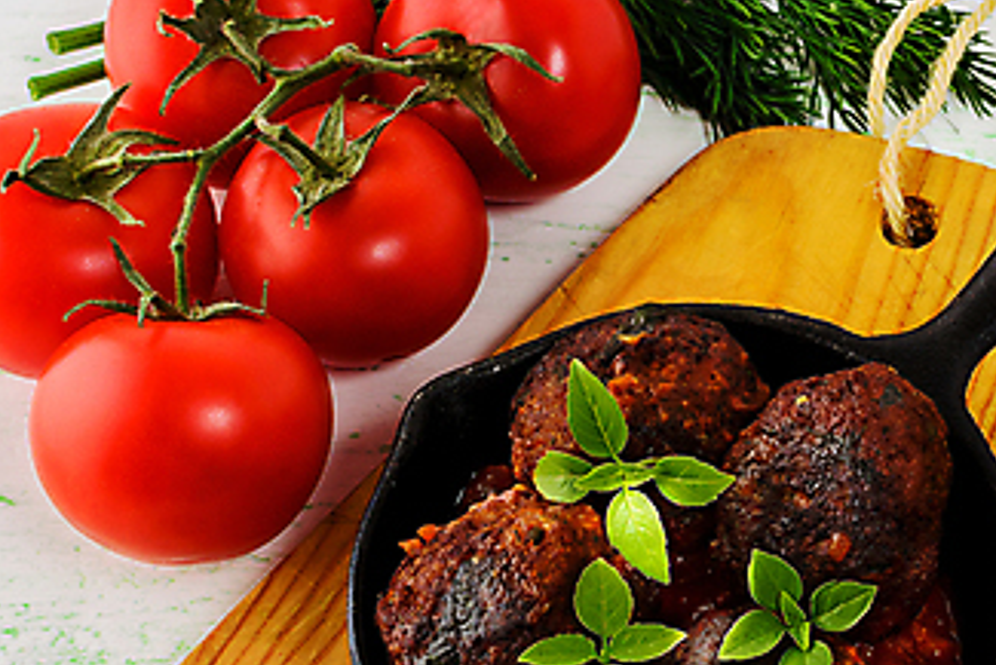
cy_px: 380
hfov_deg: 20.9
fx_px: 2683
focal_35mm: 97
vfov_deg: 14.1
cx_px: 705
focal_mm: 35
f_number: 20
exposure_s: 1/125
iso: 100
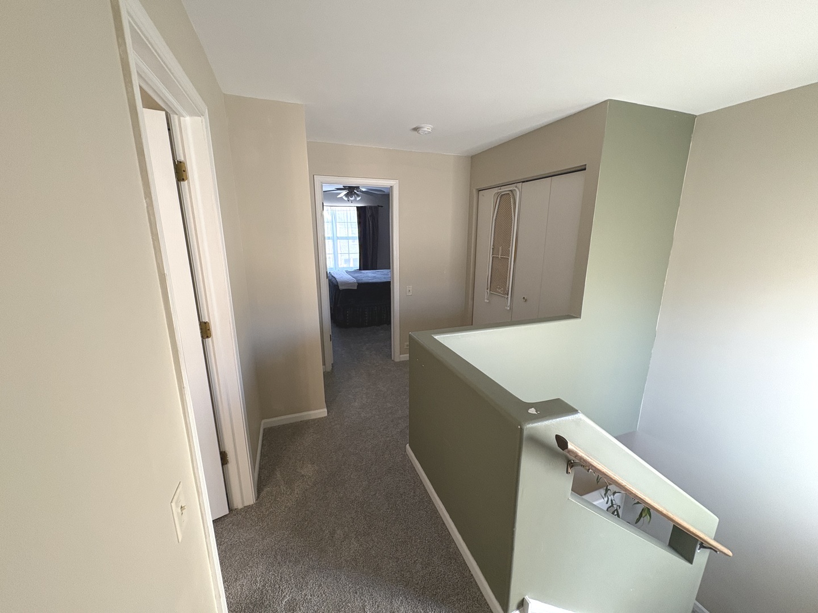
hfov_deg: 102.1
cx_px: 409
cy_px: 306
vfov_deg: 85.7
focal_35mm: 14
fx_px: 331
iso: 320
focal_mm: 2.22
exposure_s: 1/60
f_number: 2.2
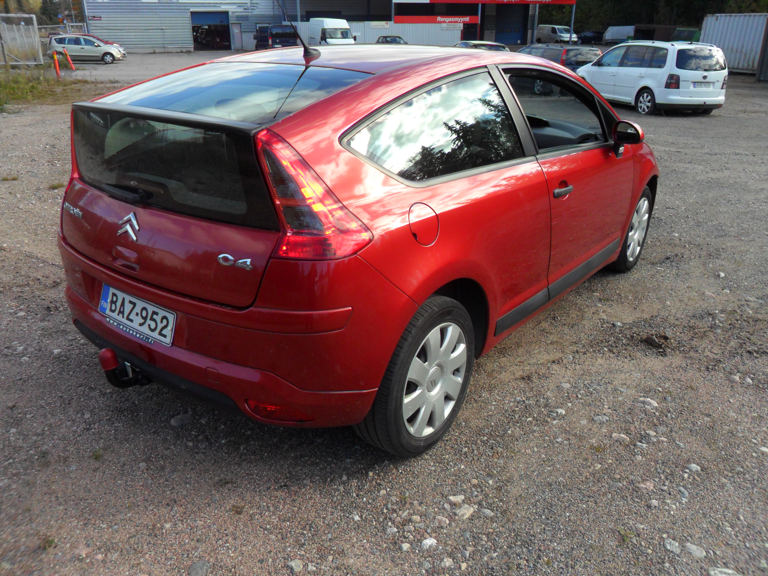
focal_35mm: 27
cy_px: 288
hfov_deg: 65.3
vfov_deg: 51.4
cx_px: 384
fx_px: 599
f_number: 3.5
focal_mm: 4.9
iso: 80
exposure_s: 1/500
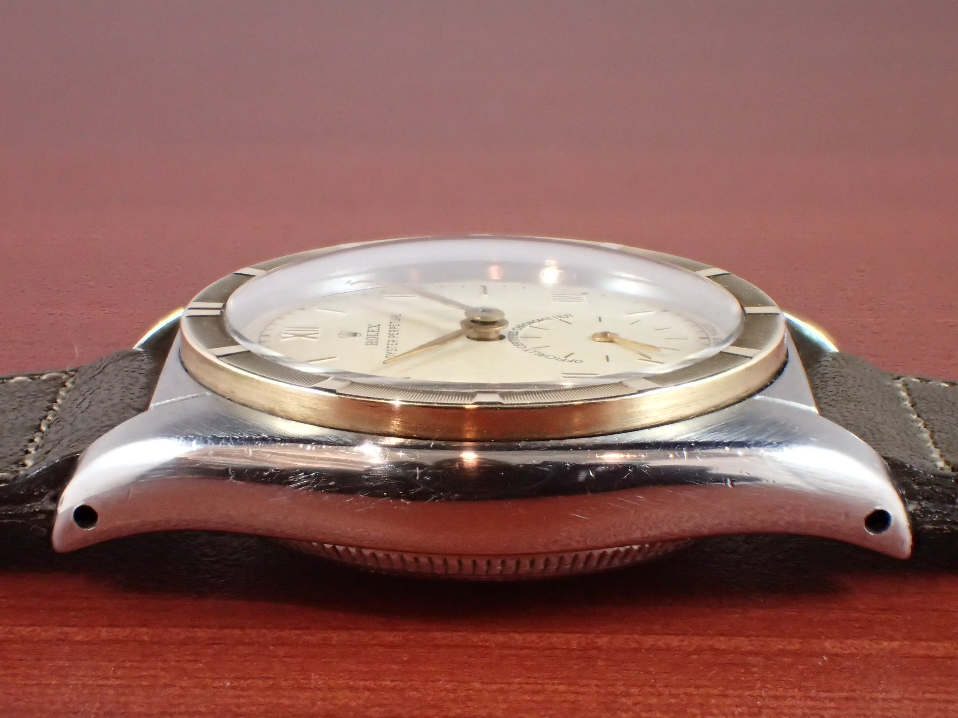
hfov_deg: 26.3
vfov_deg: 19.9
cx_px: 479
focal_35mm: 74
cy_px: 359
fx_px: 2048
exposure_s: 1/80
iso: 1250
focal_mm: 13.47
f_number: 5.6
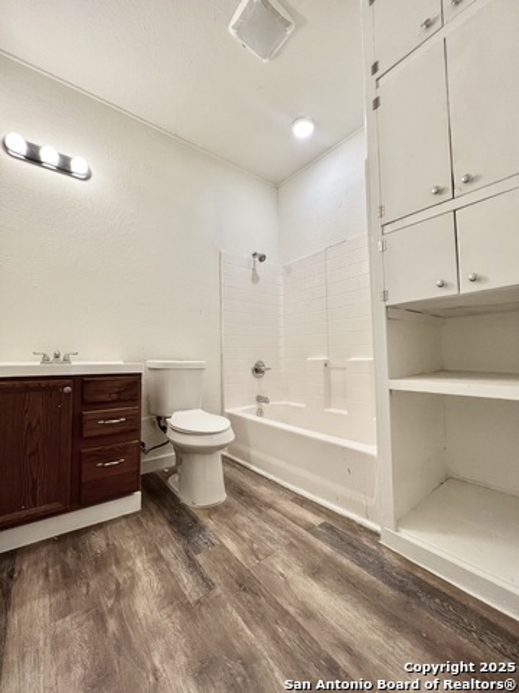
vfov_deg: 106.2
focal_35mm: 13
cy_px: 346
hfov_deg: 89.9
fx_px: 260
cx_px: 260
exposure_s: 1/120
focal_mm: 1.57
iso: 125
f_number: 1.8
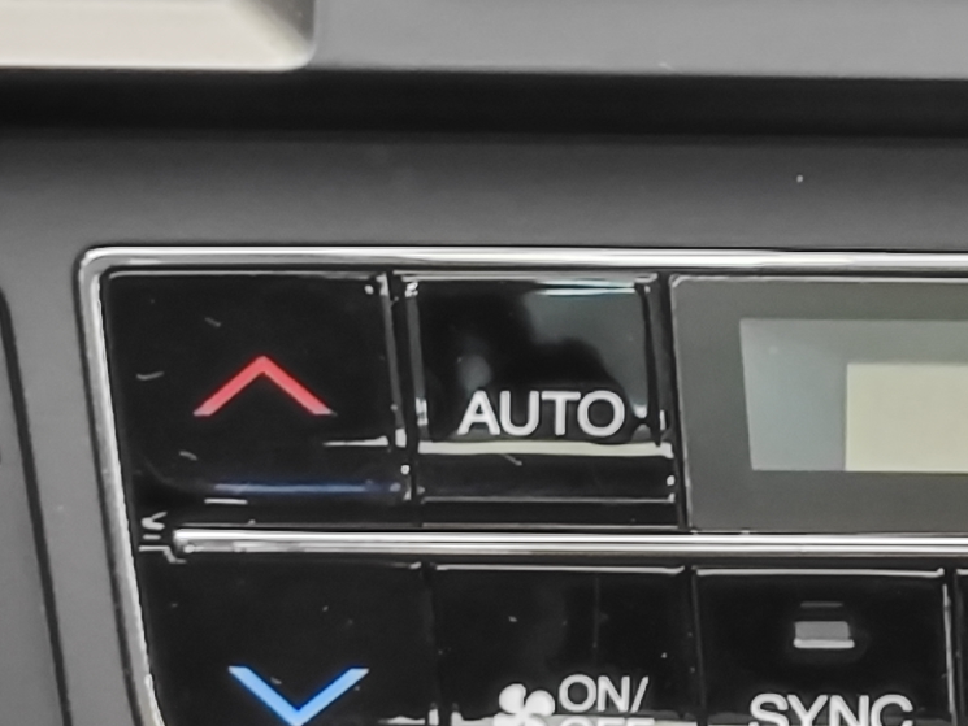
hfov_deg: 7.7
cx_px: 1548
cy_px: 713
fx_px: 7076
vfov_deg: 5.9
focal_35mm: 253
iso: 500
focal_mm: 8.7
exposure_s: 1/25
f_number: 1.9
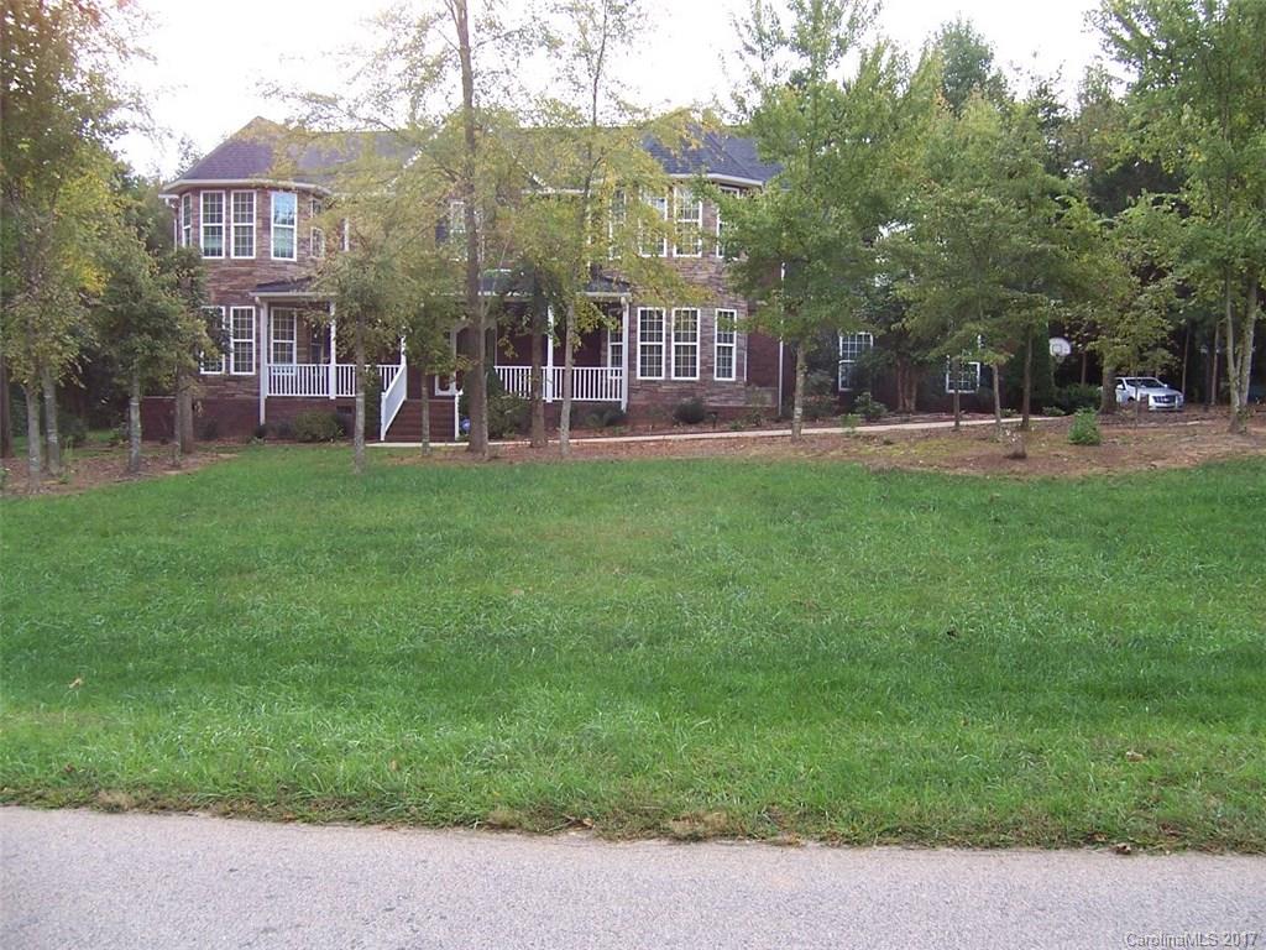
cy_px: 475
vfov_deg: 42.9
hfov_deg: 55.4
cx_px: 633
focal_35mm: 33
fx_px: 1207
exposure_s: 1/90
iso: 80
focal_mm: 5.5
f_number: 3.4
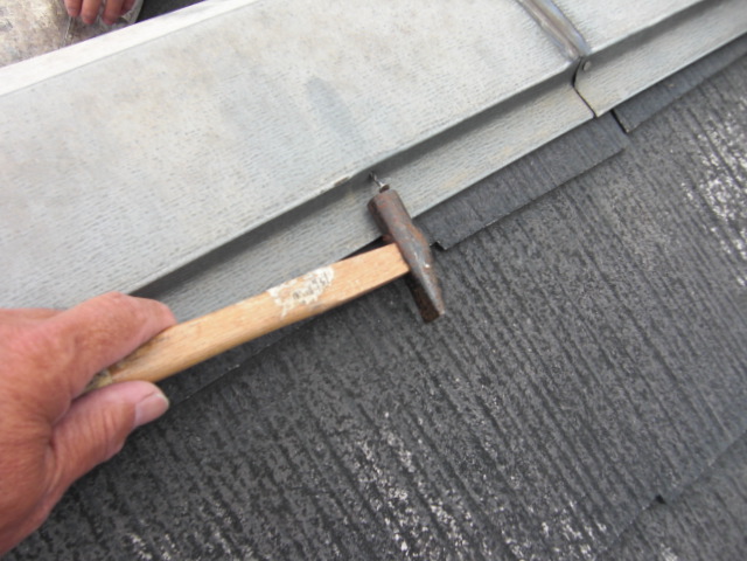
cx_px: 374
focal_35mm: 28
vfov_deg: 49.7
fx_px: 604
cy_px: 280
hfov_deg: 63.4
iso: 50
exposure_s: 1/500
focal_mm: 4.9
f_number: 2.6
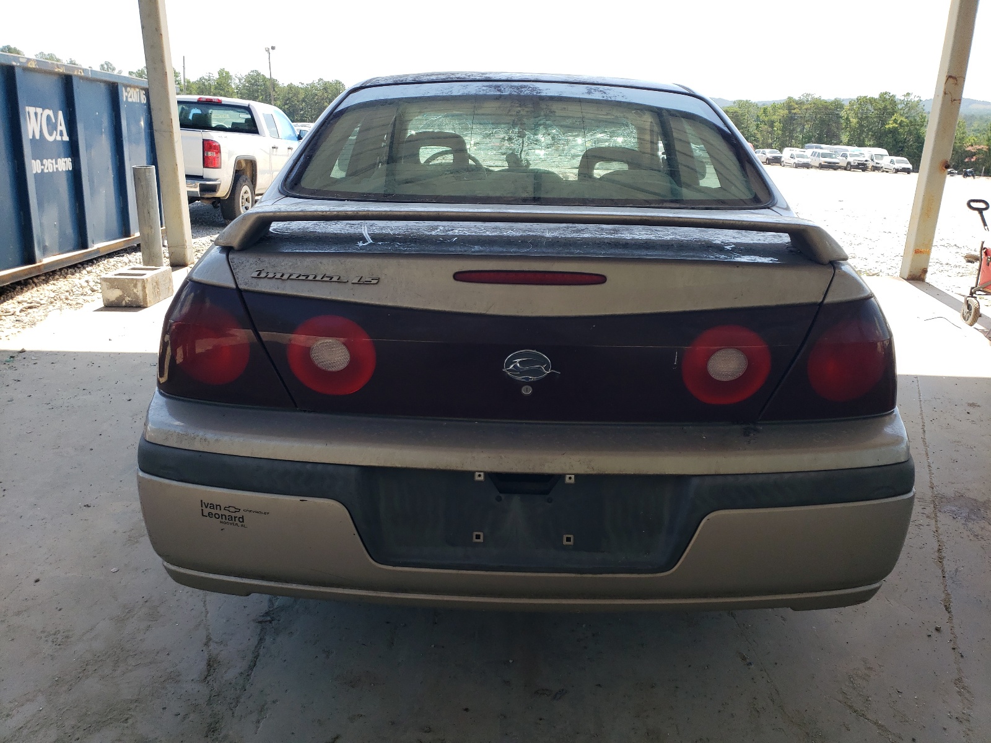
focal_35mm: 26
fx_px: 744
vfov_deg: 53.1
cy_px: 372
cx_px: 496
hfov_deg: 67.3
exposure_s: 1/909
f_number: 1.5
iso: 50
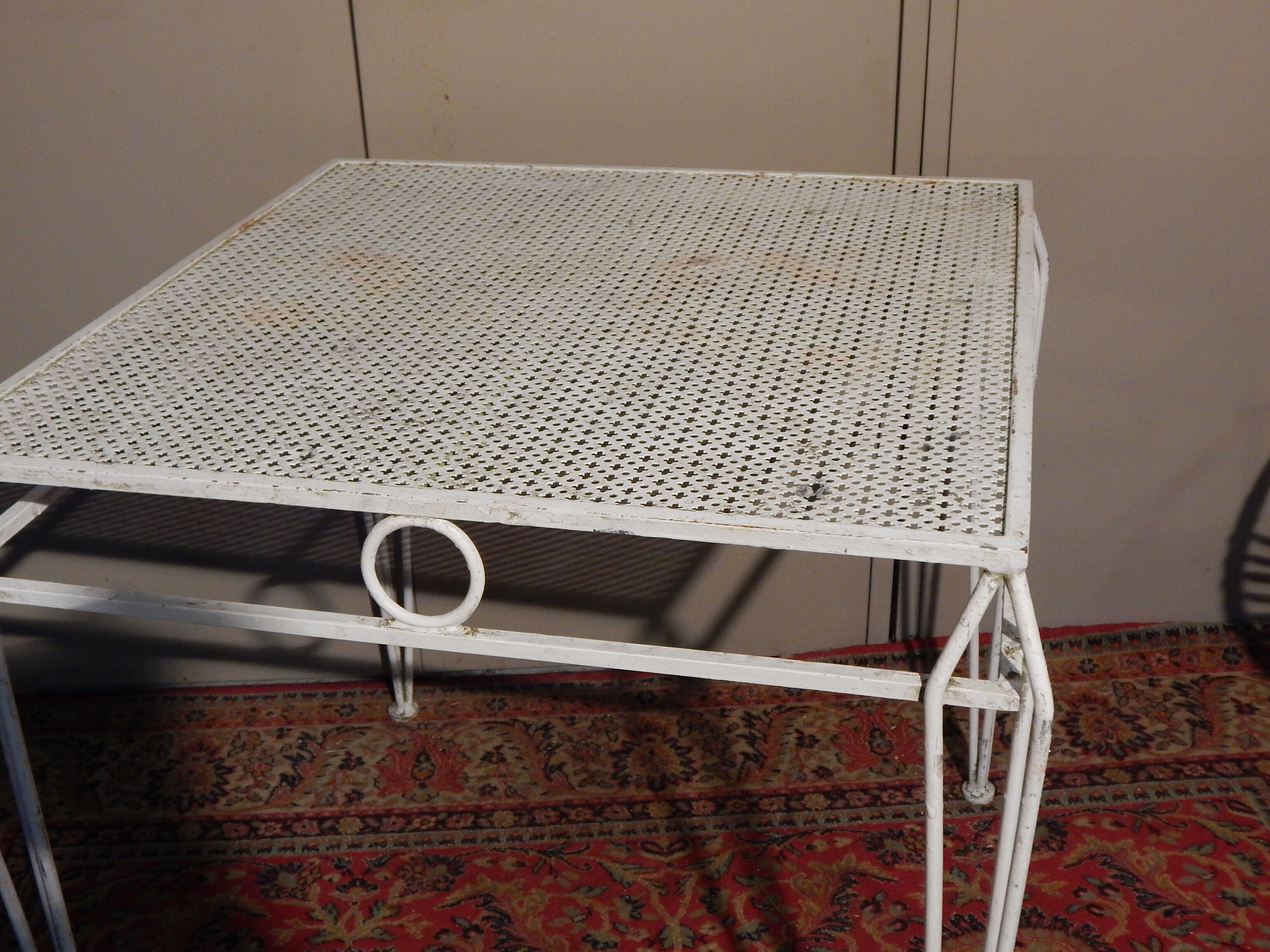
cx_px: 635
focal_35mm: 43
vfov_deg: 33.6
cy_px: 476
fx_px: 1578
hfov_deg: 43.9
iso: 400
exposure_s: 1/25
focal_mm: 7.7
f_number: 3.6
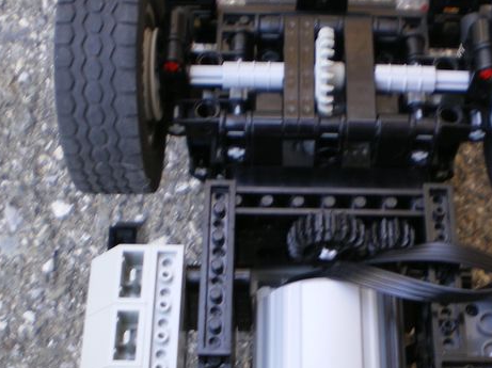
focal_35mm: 66
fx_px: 937
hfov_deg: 29.3
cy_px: 267
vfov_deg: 22.1
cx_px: 314
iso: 64
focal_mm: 6.3
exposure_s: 1/30
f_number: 3.1
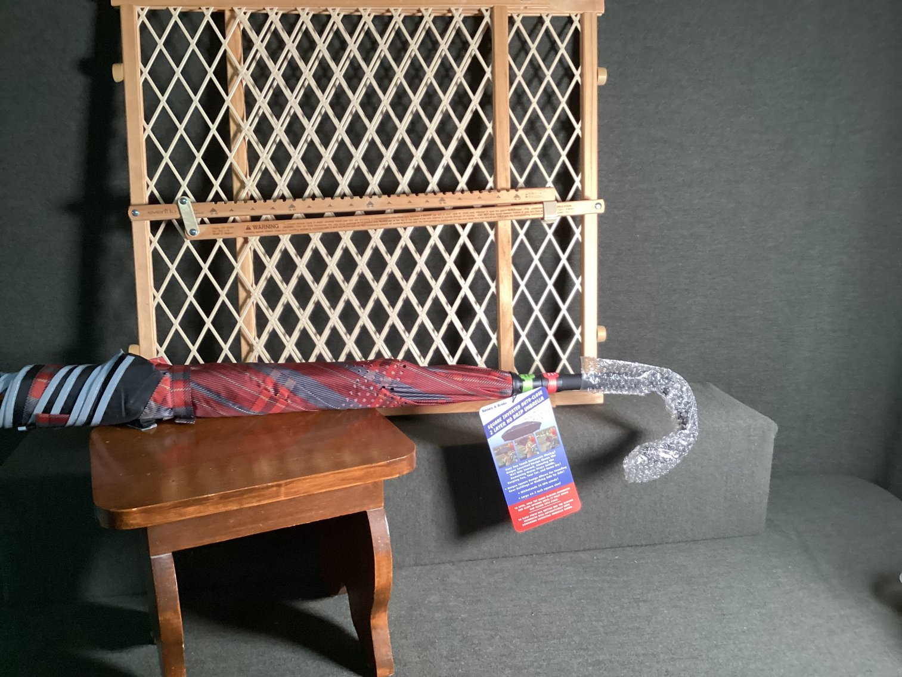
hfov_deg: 58.3
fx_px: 808
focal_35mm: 31
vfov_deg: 45.4
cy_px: 338
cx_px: 451
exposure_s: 1/60
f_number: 2.4
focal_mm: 3.3
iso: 250
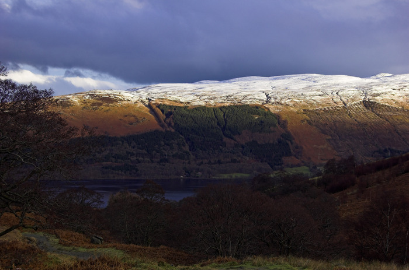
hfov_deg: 32.0
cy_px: 135
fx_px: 714
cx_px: 204
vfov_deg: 21.5
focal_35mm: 63
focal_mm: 42
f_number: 8
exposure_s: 1/40
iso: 200
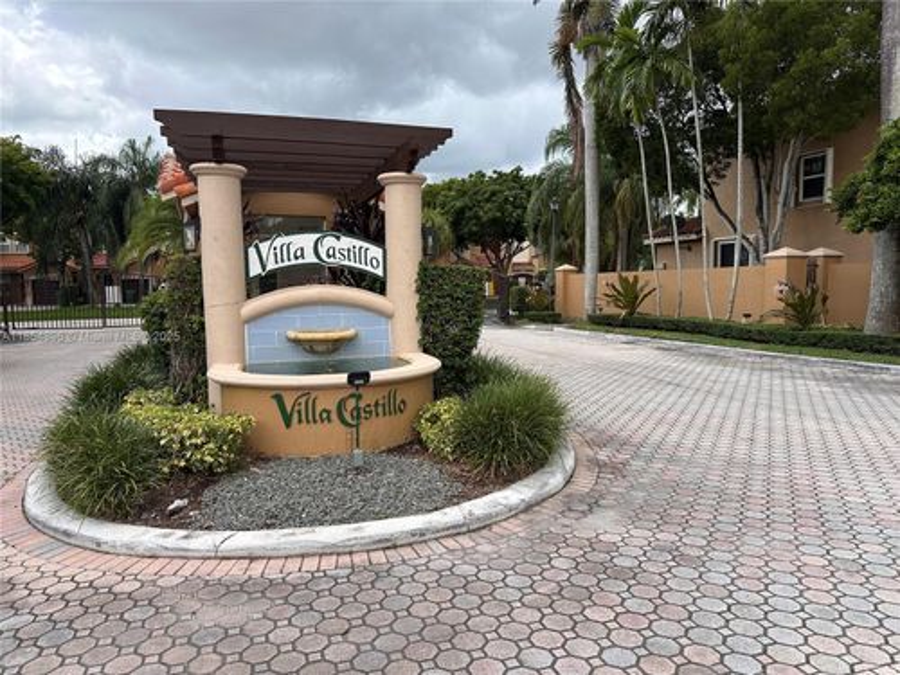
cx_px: 450
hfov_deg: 71.6
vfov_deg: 56.8
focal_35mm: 24
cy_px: 338
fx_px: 624
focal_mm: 6.86
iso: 80
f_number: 1.78
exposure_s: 1/2967
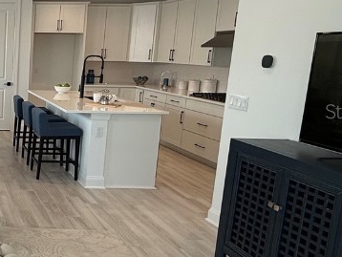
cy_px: 111
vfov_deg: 35.9
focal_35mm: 40
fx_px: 395
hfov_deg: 35.9
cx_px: -74
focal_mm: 2.22
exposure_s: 1/148
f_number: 2.2
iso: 64
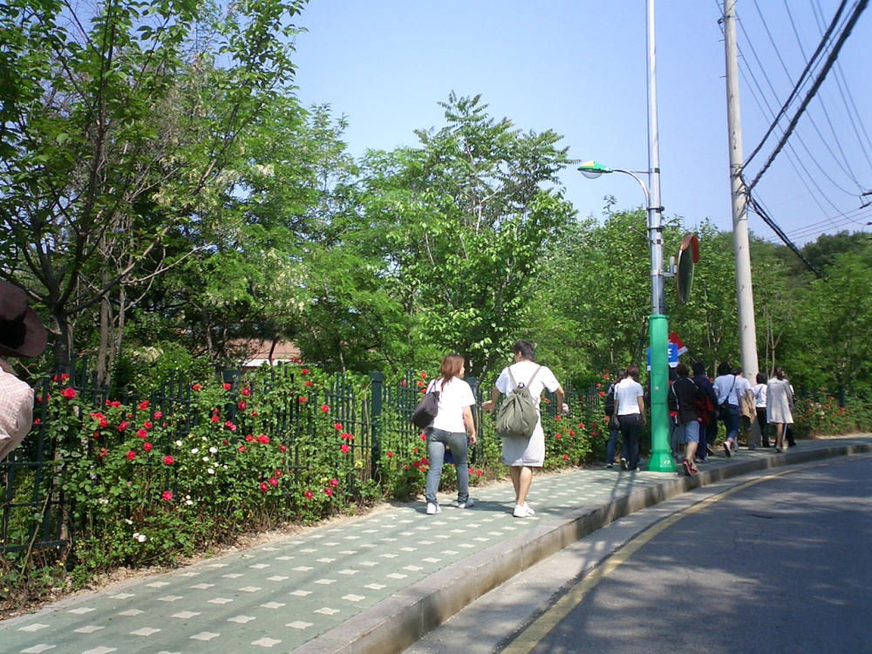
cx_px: 436
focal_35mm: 37
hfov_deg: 50.1
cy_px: 327
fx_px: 932
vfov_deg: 38.7
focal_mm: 5.6
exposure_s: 1/640
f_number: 3.5
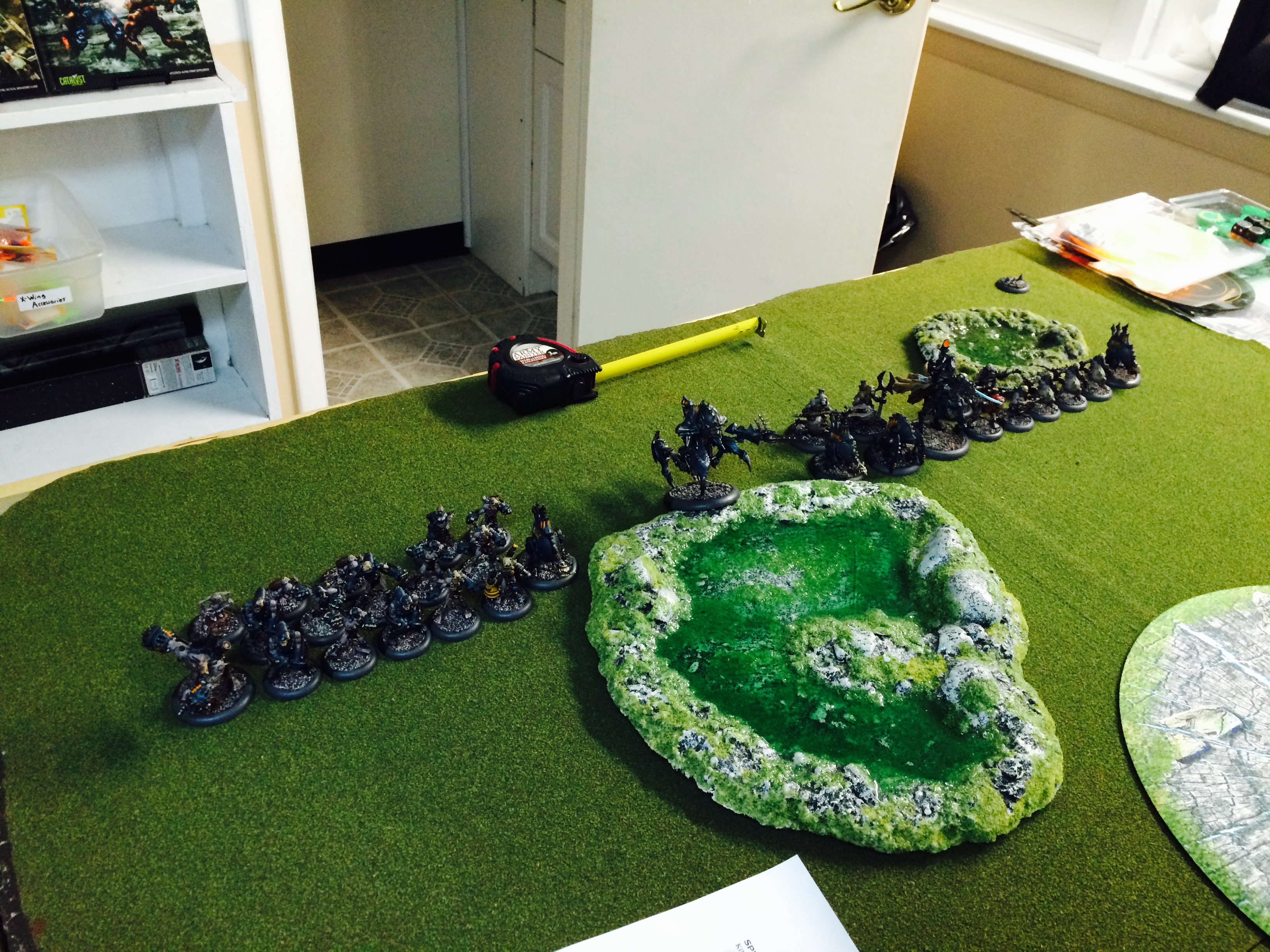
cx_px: 635
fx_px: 1064
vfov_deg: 48.2
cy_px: 476
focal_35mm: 29
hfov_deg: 61.7
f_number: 2.2
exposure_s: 1/30
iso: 200
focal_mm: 4.15
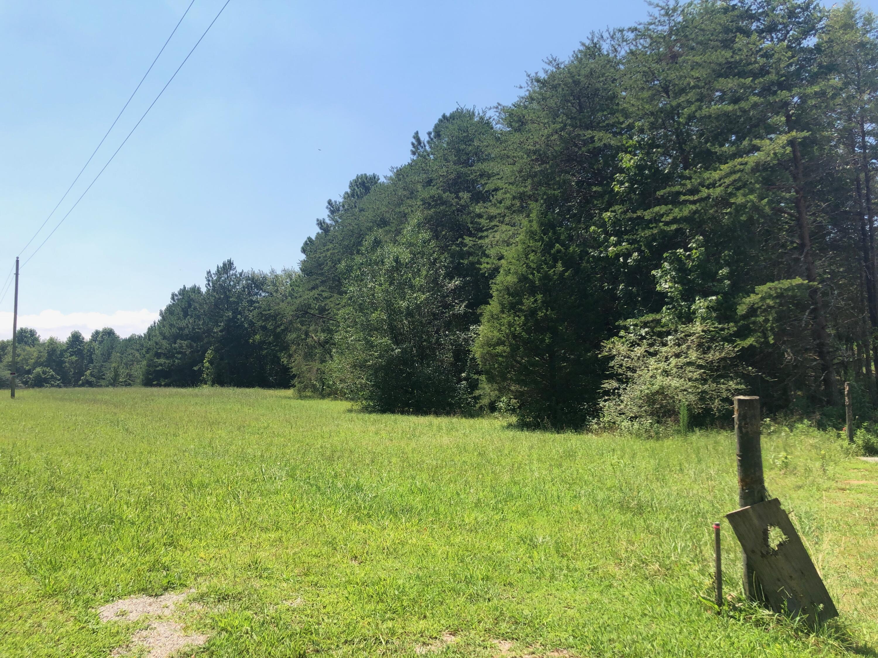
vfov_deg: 49.7
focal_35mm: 28
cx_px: 439
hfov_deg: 63.4
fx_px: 710
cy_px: 329
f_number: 1.8
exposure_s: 1/1245
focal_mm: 3.99
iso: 20
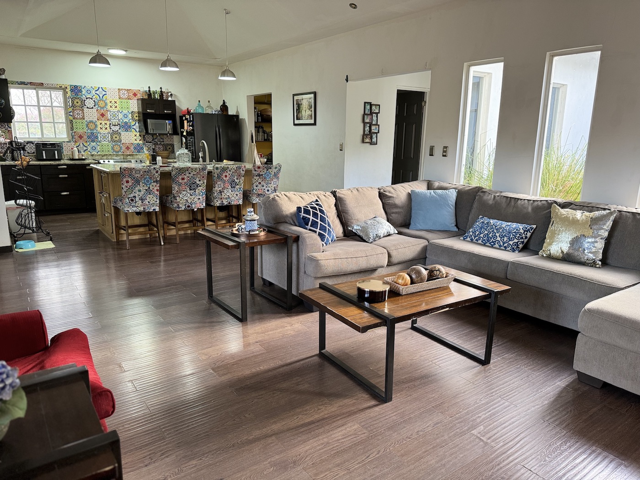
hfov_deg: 71.6
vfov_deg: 56.8
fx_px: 444
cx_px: 320
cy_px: 240
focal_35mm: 24
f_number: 1.78
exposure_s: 1/74
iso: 200
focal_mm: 6.76
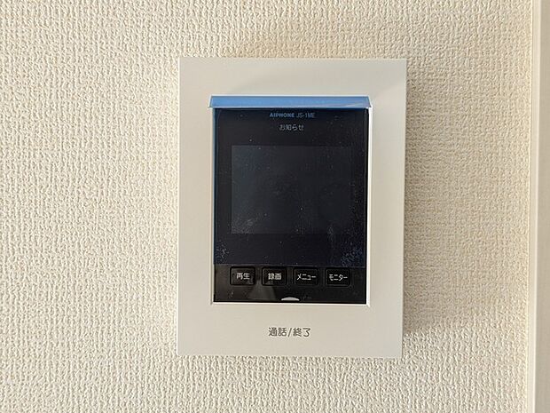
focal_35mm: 49
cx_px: 275
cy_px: 206
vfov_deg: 29.7
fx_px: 779
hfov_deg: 38.9
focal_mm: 6.9
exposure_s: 1/86.5
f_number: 1.68
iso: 27
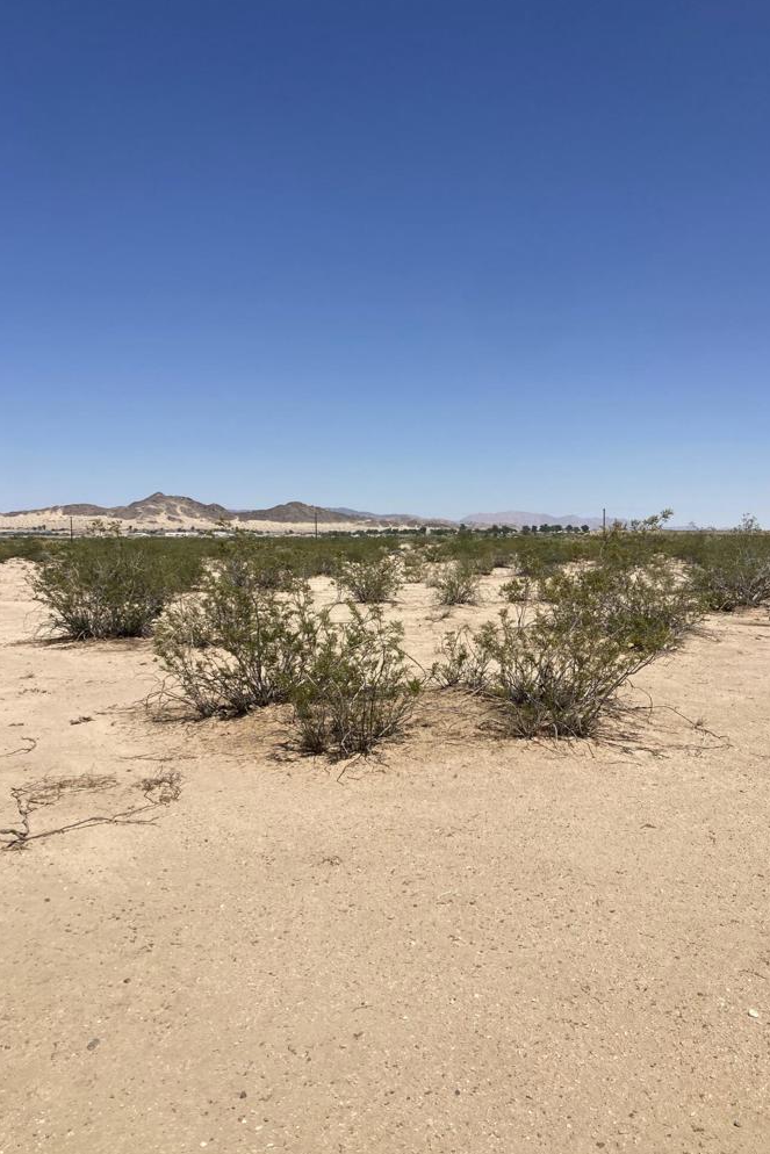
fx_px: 962
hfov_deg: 43.6
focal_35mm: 30
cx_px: 404
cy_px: 568
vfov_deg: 61.9
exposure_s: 1/4049
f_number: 1.8
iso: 20
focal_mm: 3.99
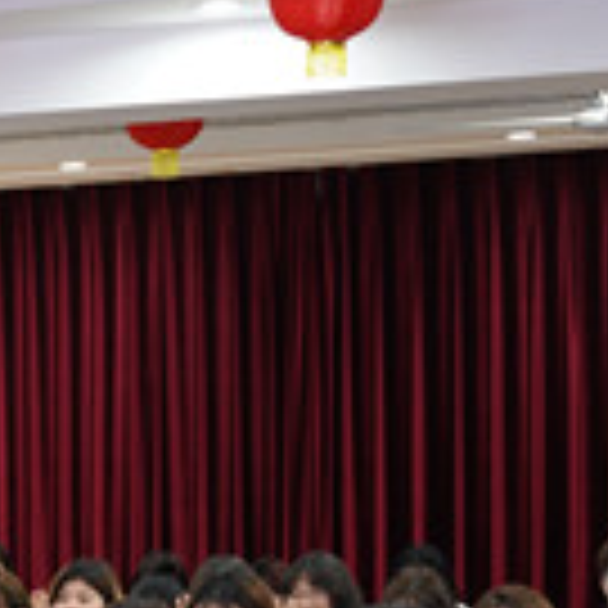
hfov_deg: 10.9
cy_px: 585
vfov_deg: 12.0
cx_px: -644
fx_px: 2864
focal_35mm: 144
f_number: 2.8
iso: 1250
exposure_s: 1/100
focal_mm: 38.3
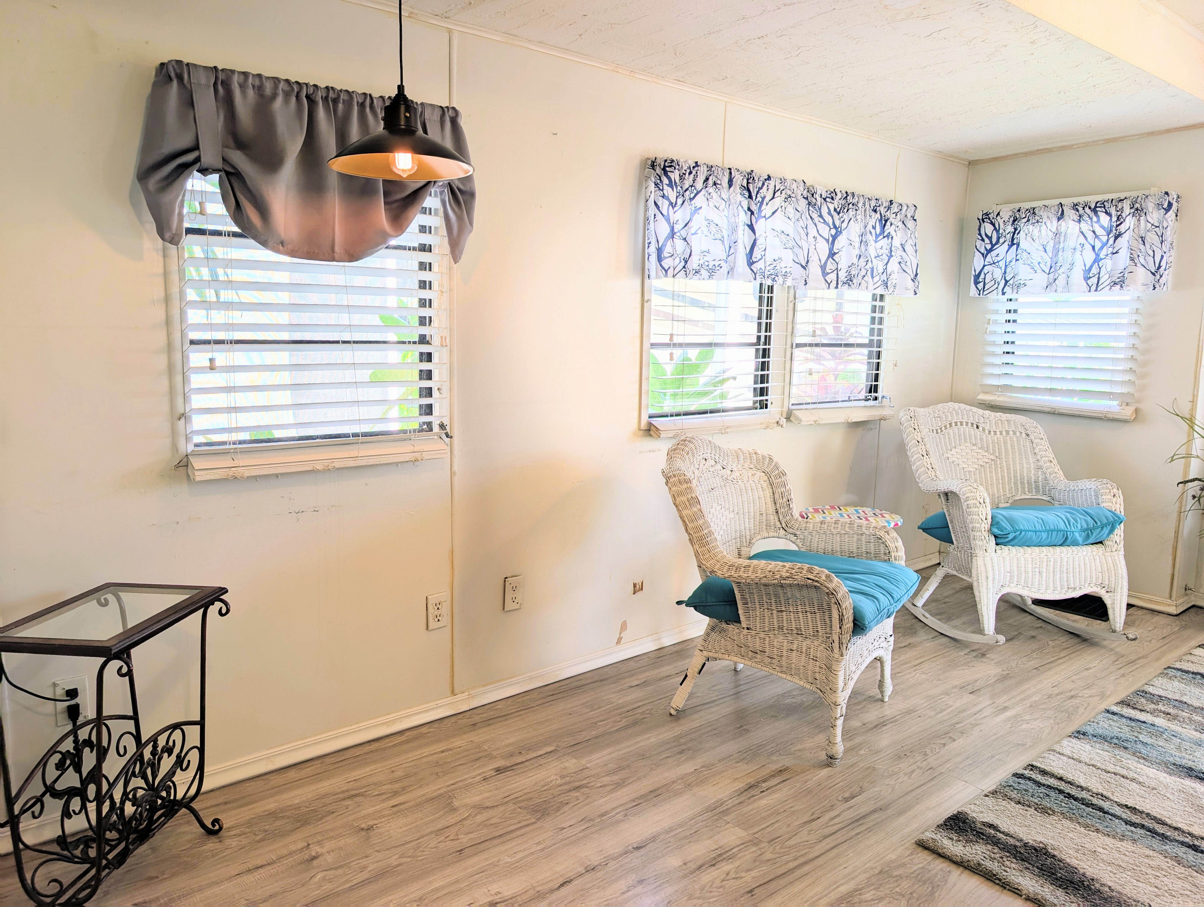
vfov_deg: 56.9
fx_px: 836
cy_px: 454
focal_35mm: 24
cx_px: 602
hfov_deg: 71.5
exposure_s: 1/160
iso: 20
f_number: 1.68
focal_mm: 6.9
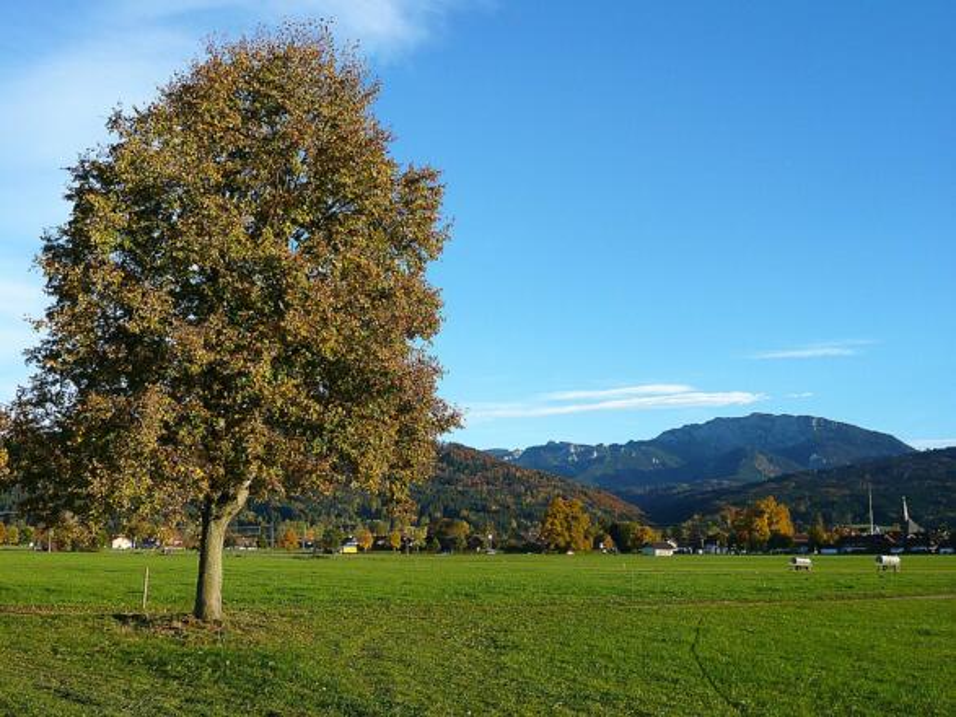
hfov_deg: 51.4
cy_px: 358
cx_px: 478
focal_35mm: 36
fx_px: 994
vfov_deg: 39.6
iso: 100
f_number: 3.1
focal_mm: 5.8
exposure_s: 1/640
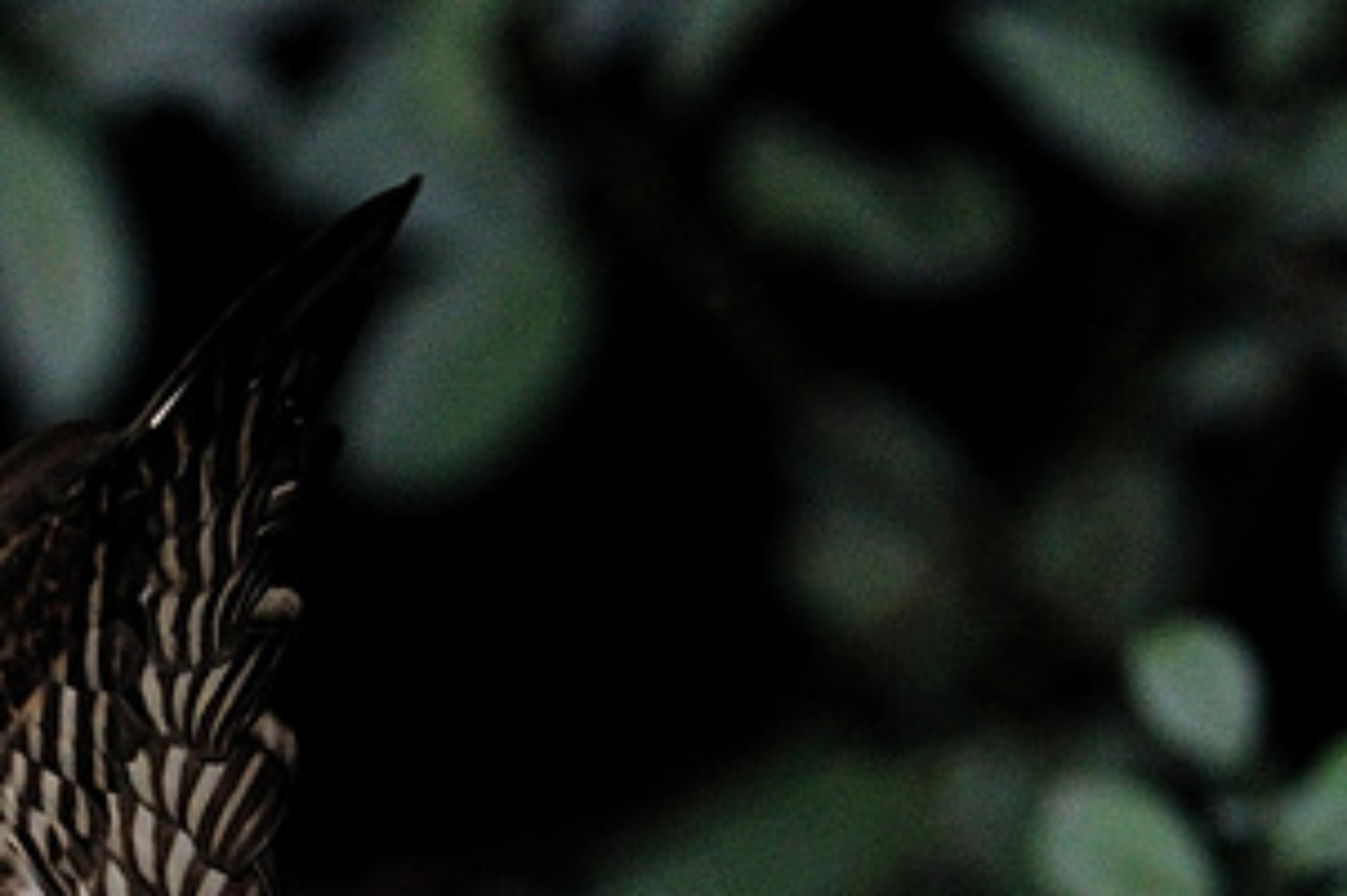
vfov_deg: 0.9
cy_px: 1028
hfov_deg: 1.4
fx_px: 57102
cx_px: -482
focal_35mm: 1527
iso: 400
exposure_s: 1/250
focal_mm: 300
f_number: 6.3
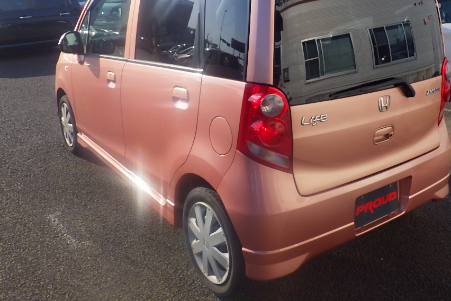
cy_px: 109
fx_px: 438
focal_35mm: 35
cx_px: 265
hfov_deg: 54.1
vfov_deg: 37.6
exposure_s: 1/1250
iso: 250
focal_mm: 5
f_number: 4.2
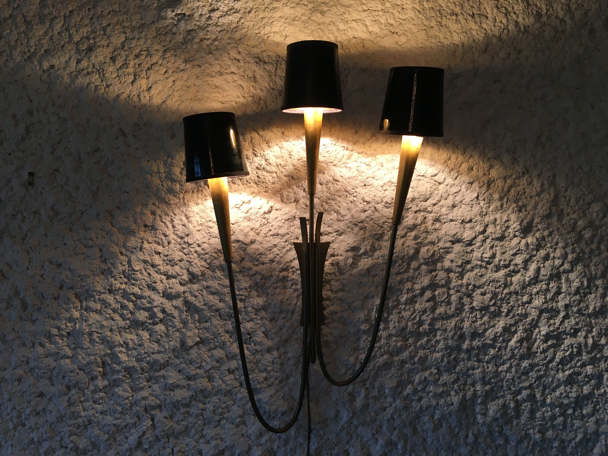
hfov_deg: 61.7
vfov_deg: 48.2
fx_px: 509
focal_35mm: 29
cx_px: 304
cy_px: 228
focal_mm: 4.15
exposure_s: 1/33
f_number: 2.2
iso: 32
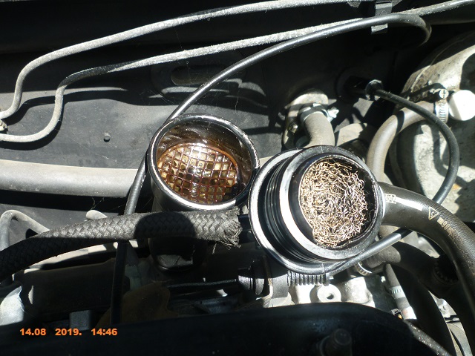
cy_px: 178
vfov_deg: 48.2
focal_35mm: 29
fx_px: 398
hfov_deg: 61.7
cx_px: 238
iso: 80
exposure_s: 1/160
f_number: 3.3
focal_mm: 5.2
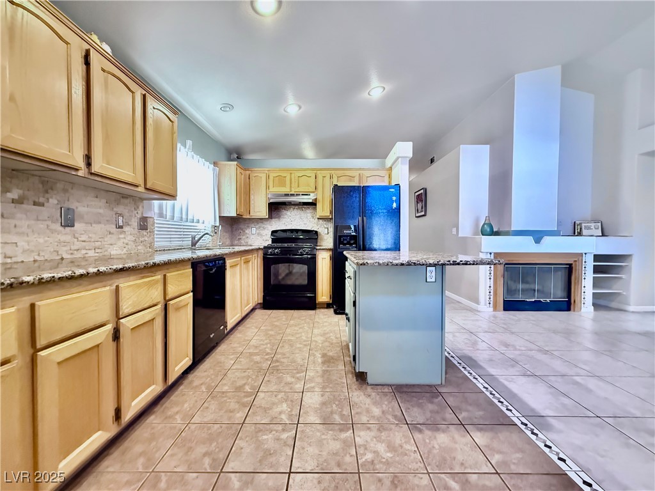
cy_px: 246
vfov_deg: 85.7
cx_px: 328
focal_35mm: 14
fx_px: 265
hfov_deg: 102.1
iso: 1600
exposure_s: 1/30
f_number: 2.2
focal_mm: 2.22
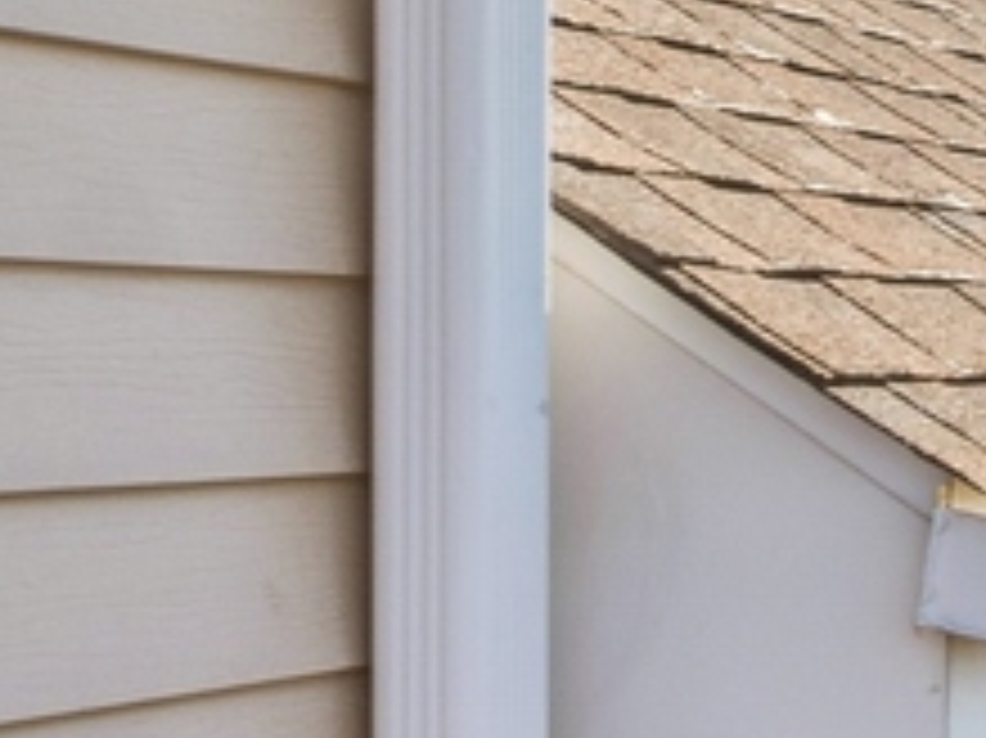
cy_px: 459
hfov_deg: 14.8
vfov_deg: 13.8
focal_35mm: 107
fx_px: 3046
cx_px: 2031
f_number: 11
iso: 100
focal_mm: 10
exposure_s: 1/100
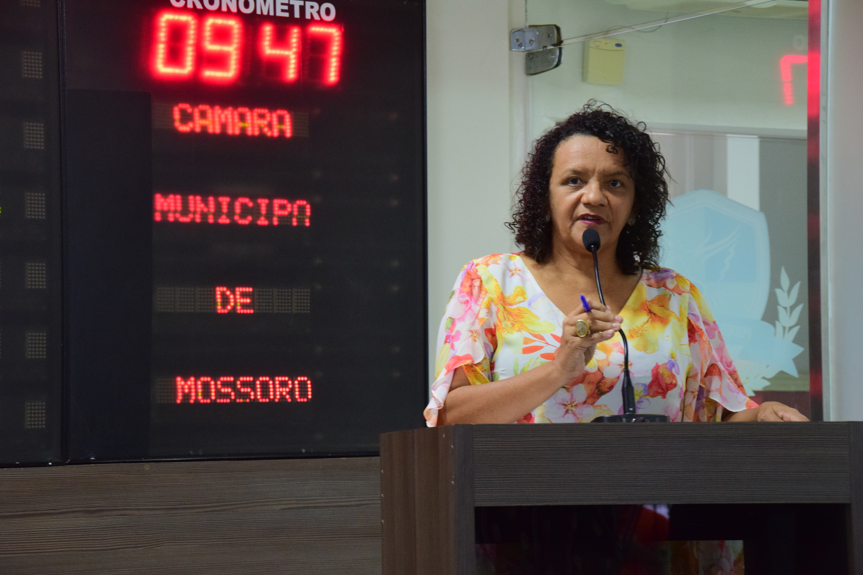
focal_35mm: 165
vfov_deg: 8.3
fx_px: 3955
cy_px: 288
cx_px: 432
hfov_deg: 12.5
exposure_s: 1/60
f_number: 7.1
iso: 1600
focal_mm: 110
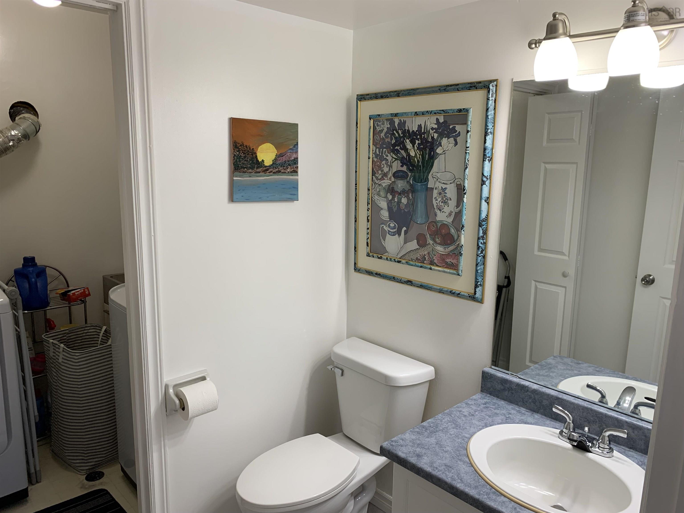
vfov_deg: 53.1
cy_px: 256
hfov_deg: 67.3
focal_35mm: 26
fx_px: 514
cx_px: 342
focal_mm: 4.25
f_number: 1.8
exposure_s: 1/120
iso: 80
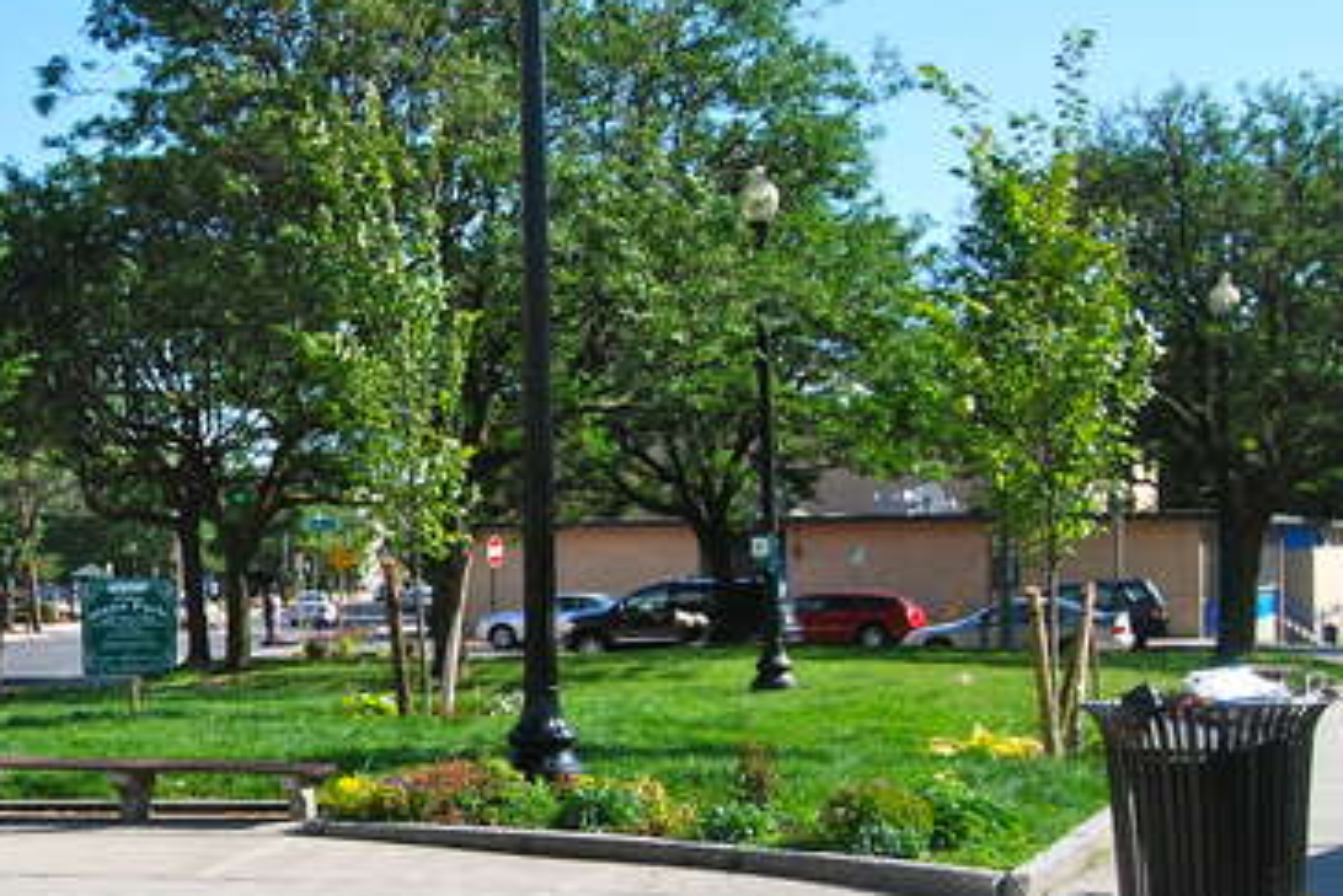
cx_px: 166
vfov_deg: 20.6
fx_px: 2463
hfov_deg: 29.4
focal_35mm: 66
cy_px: 551
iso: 200
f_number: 10
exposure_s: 1/250
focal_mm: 20
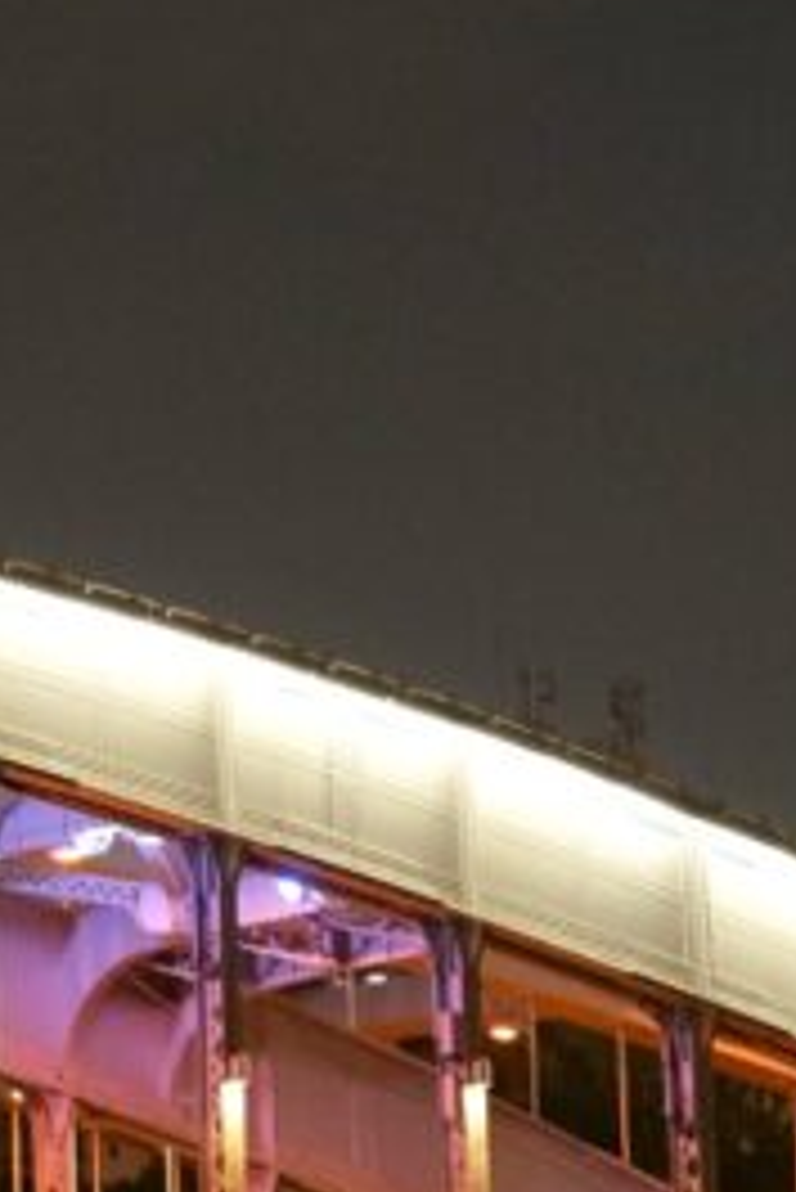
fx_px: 6392
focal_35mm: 193
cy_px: 522
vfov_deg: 10.6
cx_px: -202
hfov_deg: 7.1
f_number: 1.4
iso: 1600
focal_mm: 33
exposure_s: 1/25
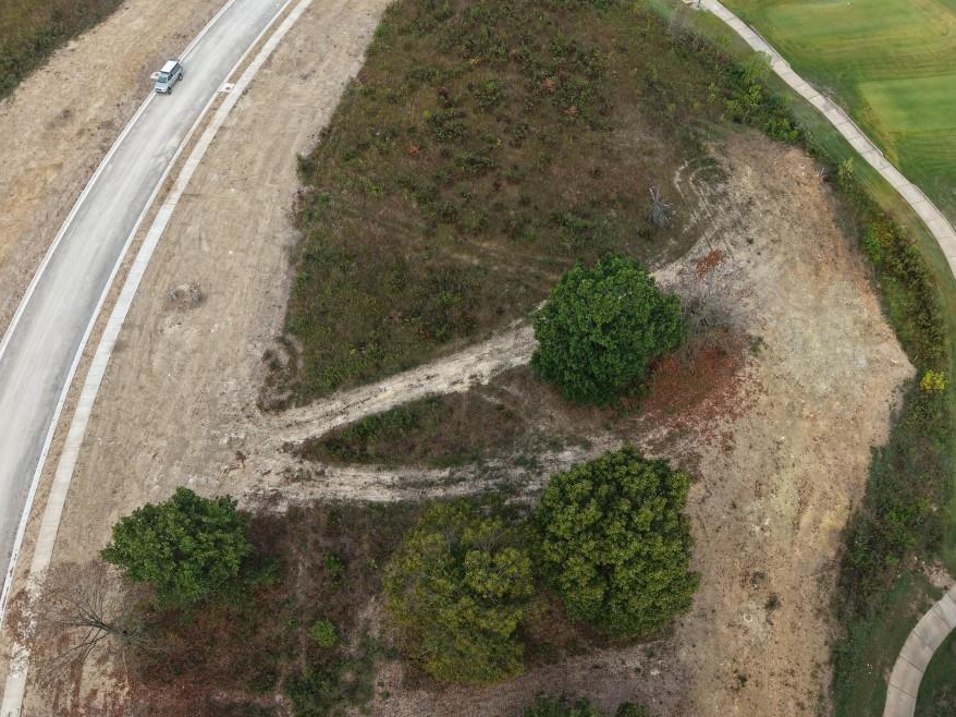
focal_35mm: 28
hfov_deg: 63.4
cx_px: 506
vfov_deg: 49.6
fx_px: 773
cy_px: 402
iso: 130
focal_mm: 8.67
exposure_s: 1/400
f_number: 1.8
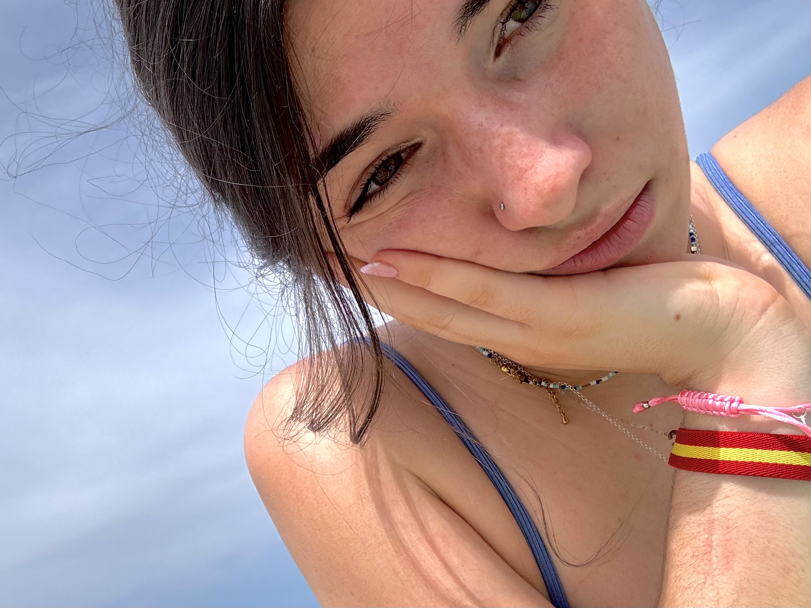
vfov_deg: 58.9
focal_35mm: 23
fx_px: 539
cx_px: 406
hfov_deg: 73.9
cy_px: 304
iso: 25
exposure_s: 1/1541
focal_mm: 2.69
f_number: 1.9
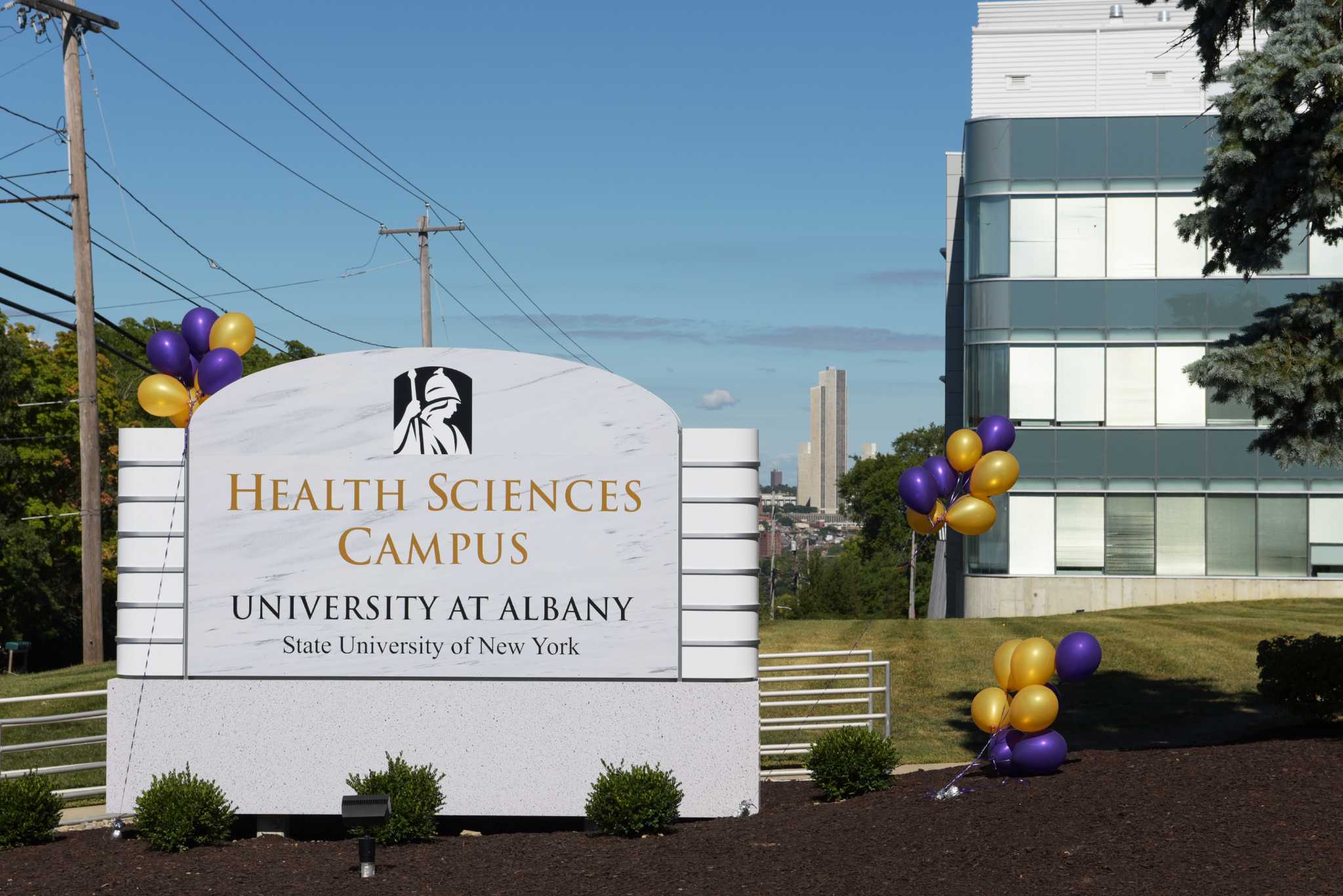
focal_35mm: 70
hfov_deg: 28.8
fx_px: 2612
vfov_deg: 19.5
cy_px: 448
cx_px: 672
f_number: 11
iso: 125
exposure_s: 1/800
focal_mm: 70
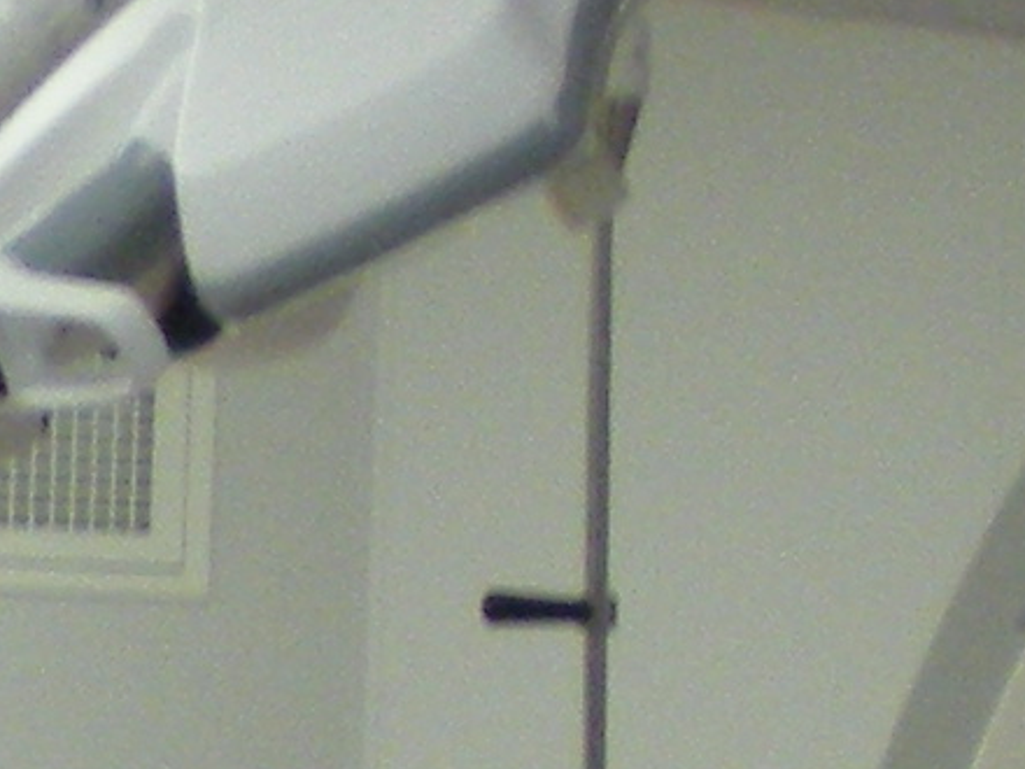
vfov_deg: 5.3
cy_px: 888
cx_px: 72
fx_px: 8350
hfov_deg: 7.0
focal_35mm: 282
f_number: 3.1
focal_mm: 6.3
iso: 200
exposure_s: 1/33.6
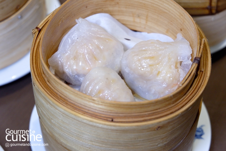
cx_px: 113
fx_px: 471
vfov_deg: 18.2
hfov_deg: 27.0
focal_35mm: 75
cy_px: 76
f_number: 5.6
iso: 800
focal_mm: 50
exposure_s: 1/60
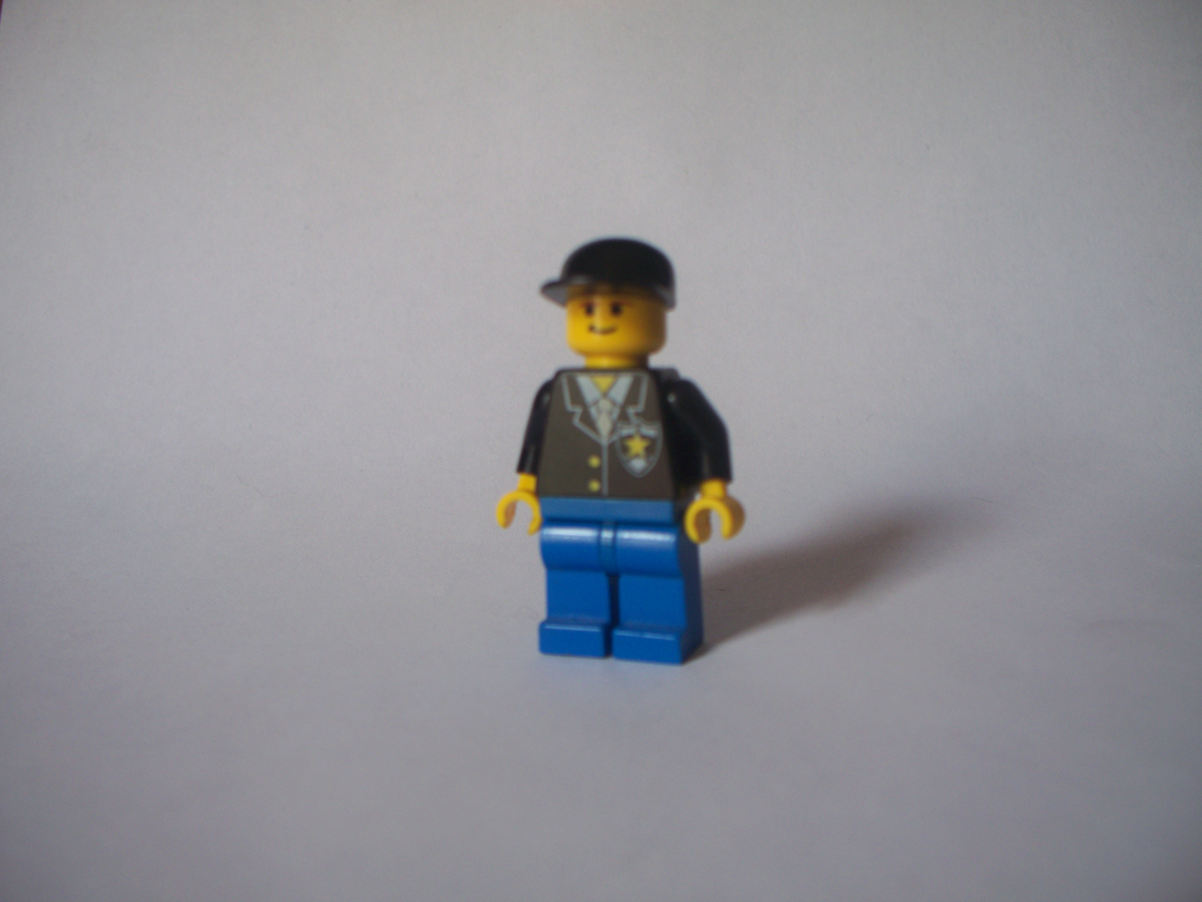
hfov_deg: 52.6
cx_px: 601
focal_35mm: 35
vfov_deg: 40.7
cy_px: 451
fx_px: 1215
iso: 80
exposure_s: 1/30
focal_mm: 7.54
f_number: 2.8
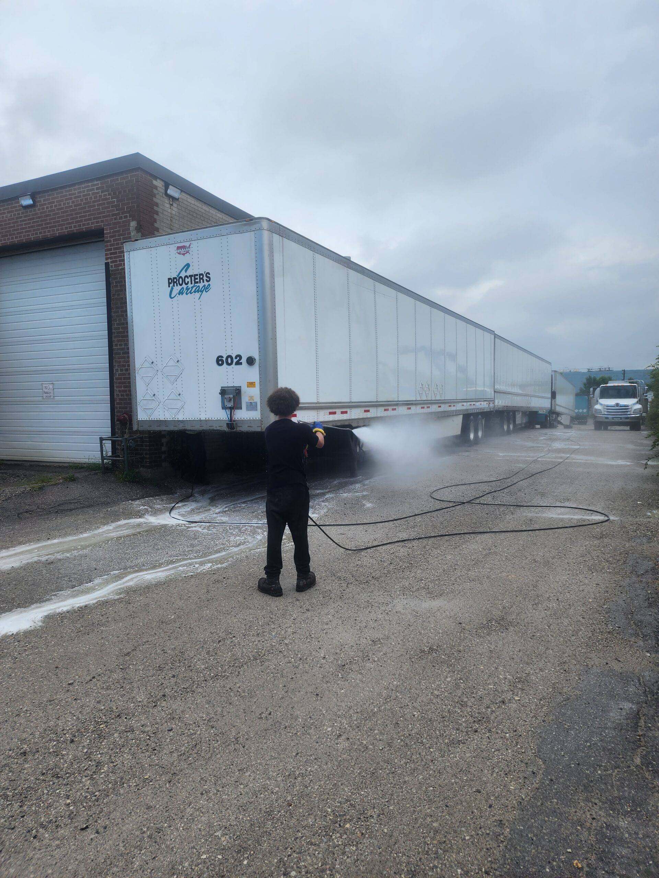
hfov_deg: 58.9
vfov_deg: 73.9
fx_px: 584
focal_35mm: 23
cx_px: 330
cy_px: 439
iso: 12
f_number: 1.8
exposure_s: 1/692
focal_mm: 6.4
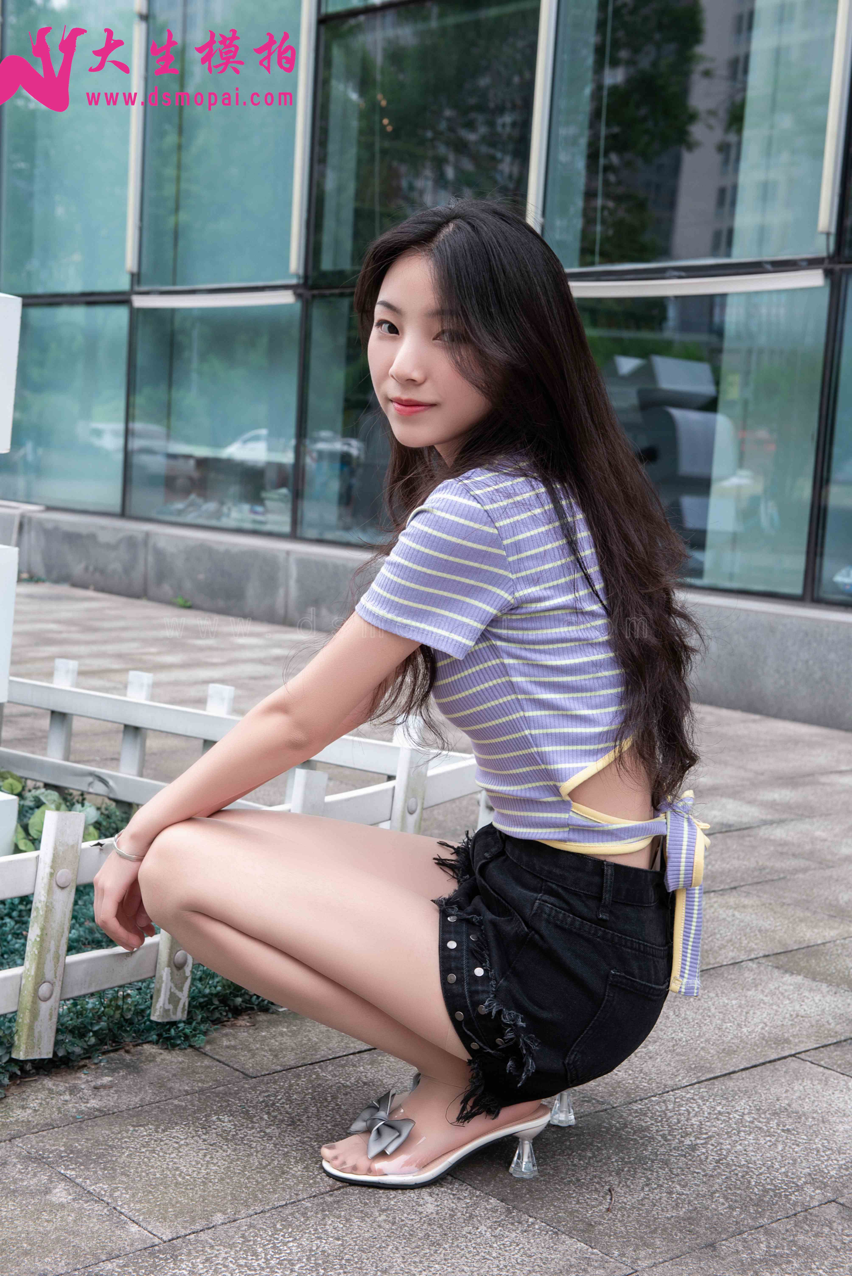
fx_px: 1951
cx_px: 426
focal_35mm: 55
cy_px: 638
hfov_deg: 24.6
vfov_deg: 36.2
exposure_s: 1/100
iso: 200
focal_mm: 55
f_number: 8
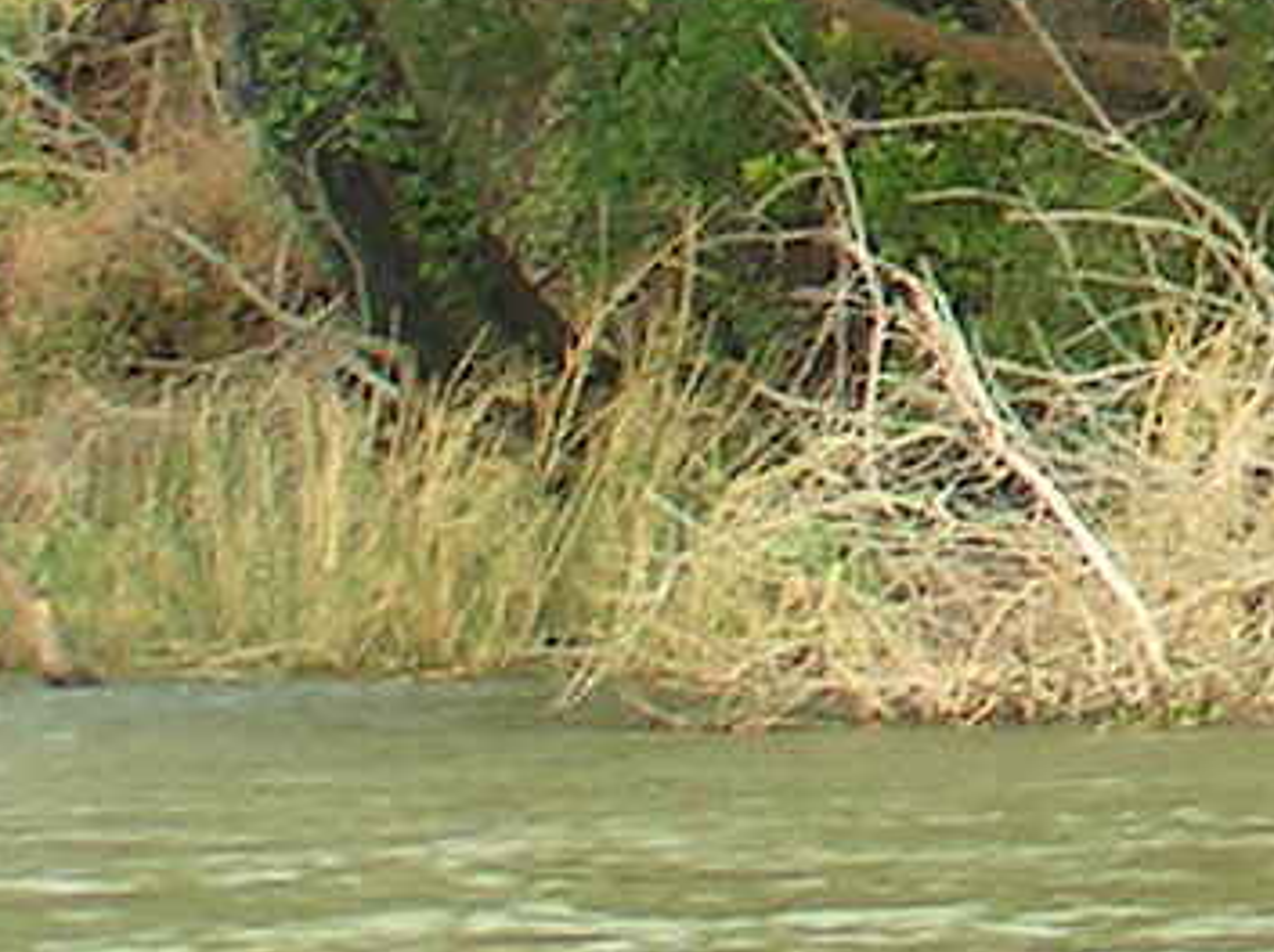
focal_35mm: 343
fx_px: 12611
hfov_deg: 5.5
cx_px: 3306
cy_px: -1410
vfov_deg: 4.2
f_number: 4
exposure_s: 1/50
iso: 50
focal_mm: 9.7
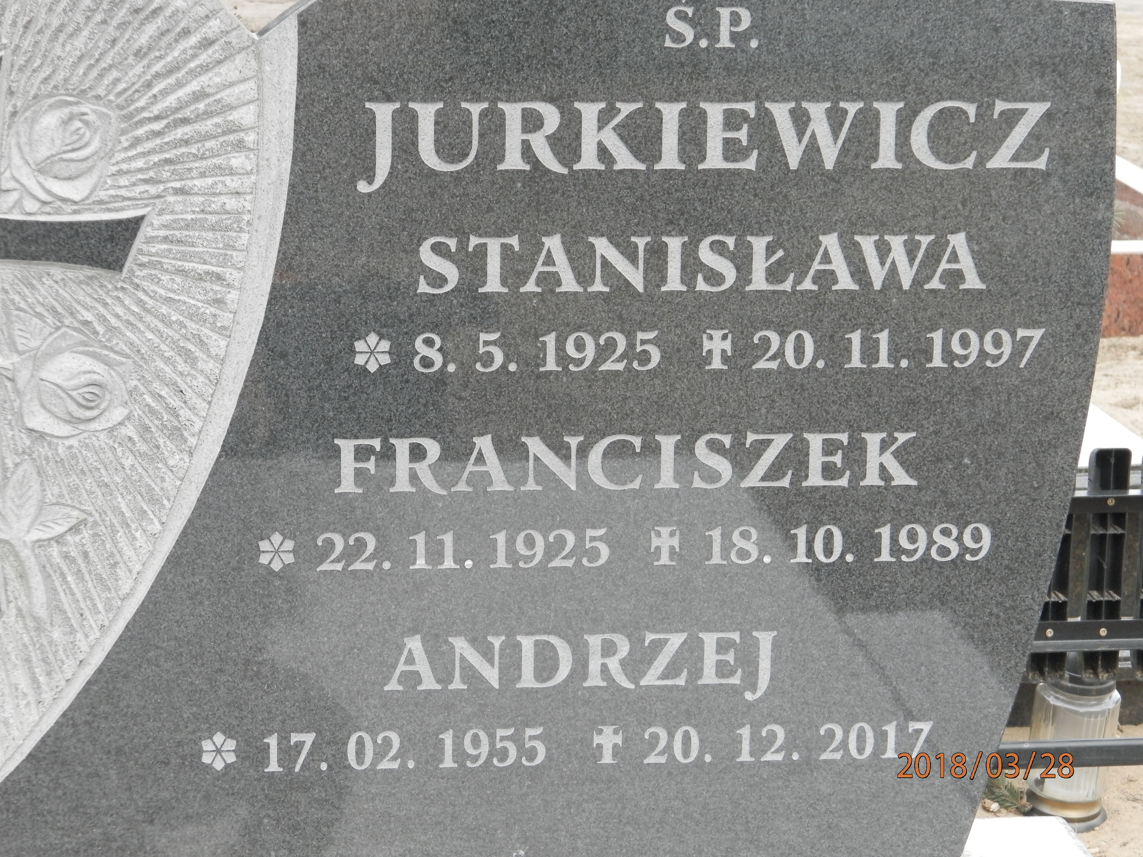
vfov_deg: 14.0
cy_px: 428
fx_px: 3500
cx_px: 572
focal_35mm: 106
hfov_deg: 18.5
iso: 200
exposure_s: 1/100
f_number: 4.5
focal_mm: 19
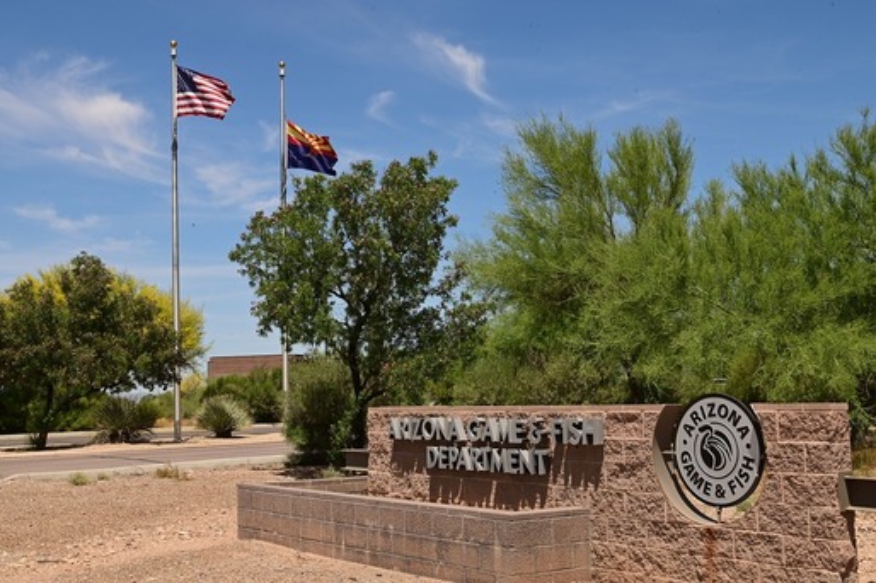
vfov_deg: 29.8
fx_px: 1094
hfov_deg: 43.6
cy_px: 292
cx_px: 438
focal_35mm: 45
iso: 500
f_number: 20
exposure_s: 1/320
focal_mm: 45
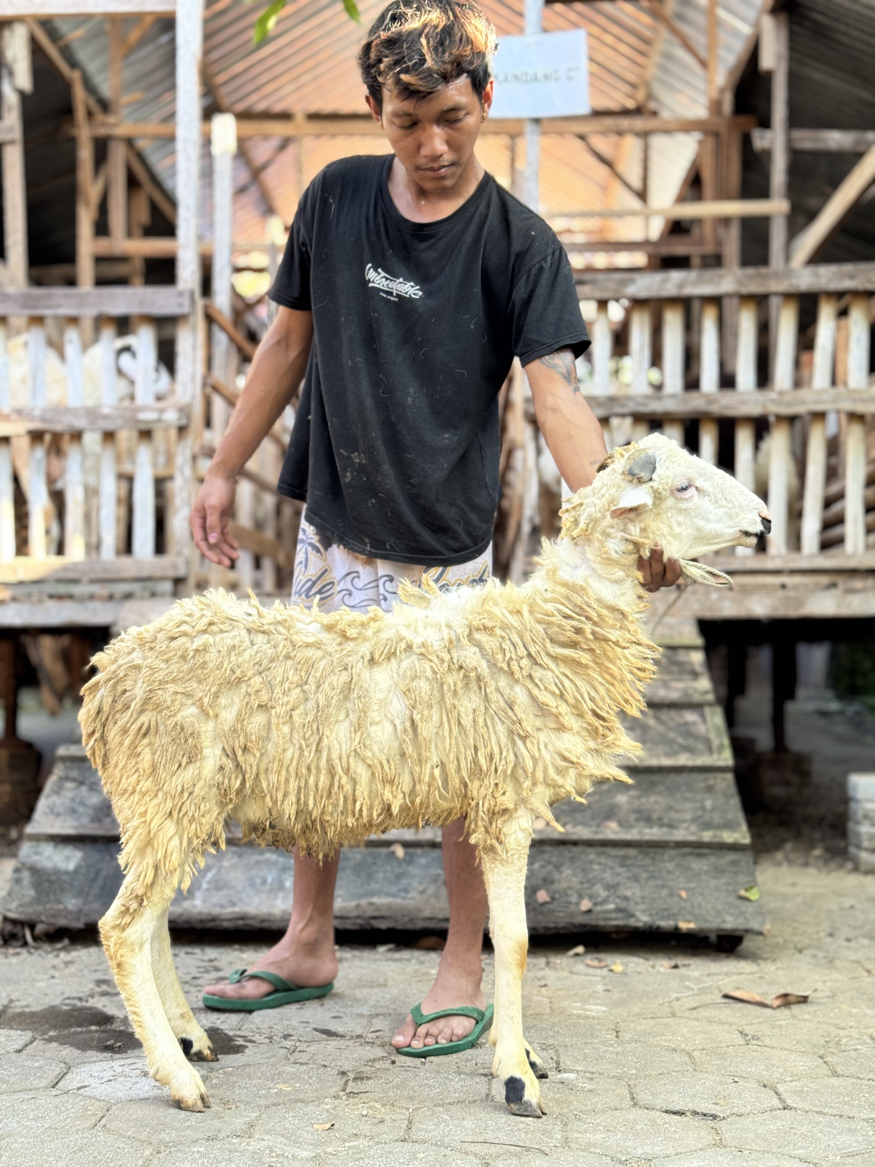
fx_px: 1618
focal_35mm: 48
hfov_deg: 30.3
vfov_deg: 39.7
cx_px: 438
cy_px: 584
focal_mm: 6.76
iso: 100
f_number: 1.78
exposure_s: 1/79
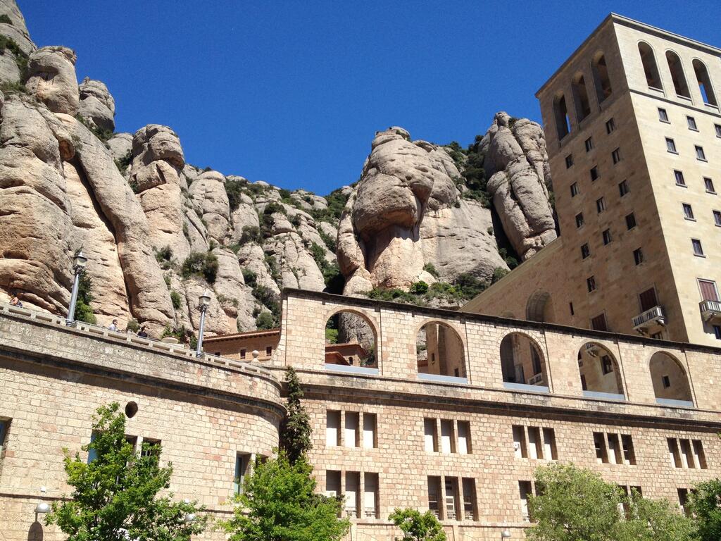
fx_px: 729
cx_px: 360
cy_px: 270
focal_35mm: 35
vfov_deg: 40.7
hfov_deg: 52.6
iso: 50
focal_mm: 4.28
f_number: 2.4
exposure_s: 1/1381
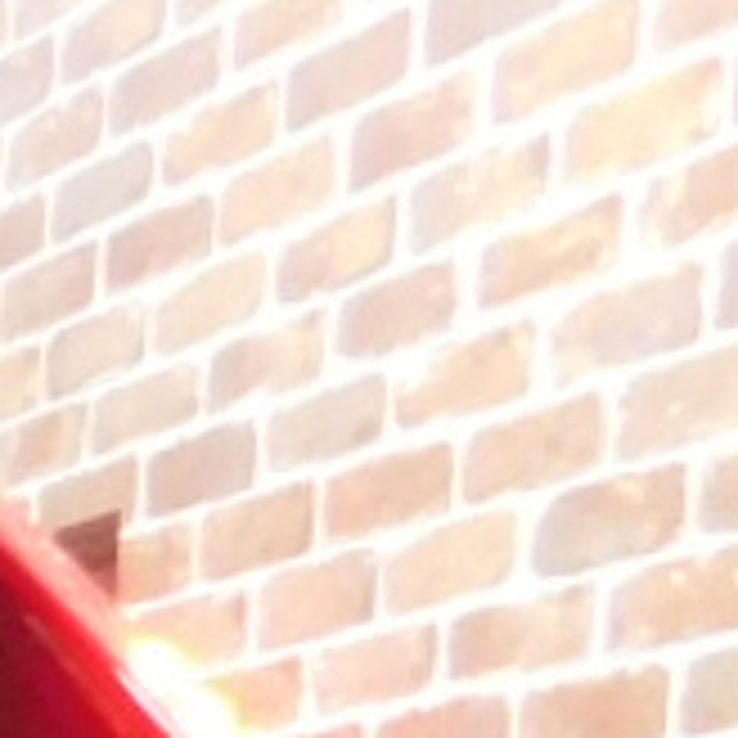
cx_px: -2259
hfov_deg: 6.8
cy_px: 2043
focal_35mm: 198
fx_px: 4776
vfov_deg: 7.9
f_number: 3
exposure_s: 1/25
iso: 400
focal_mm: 4
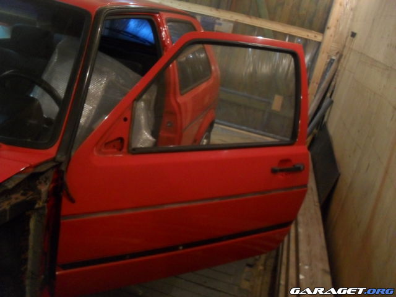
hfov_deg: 52.6
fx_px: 400
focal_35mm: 35
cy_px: 148
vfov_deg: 40.7
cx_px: 198
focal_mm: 6.3
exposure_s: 1/8
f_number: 3.2
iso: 400
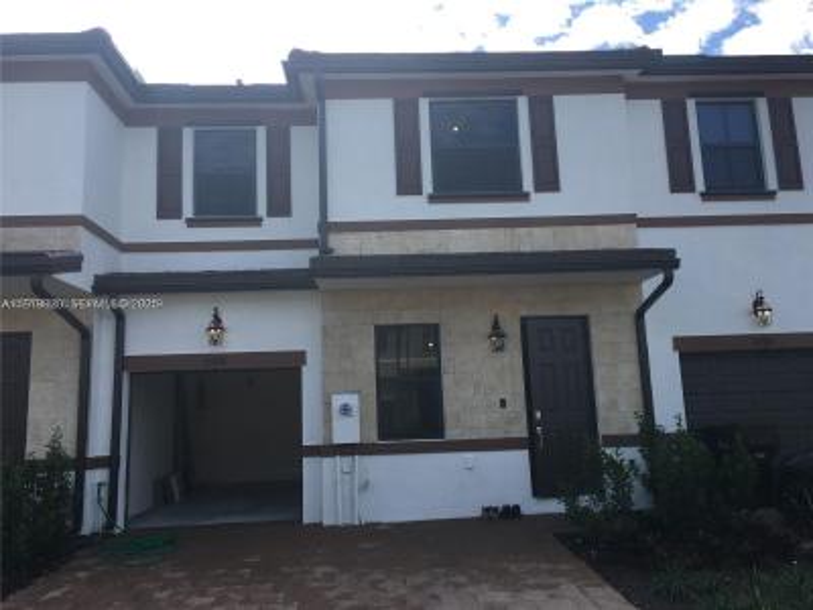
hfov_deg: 61.7
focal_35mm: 29
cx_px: 406
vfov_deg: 48.2
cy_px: 305
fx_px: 681
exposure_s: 1/1054
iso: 25
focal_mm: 4.15
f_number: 2.2
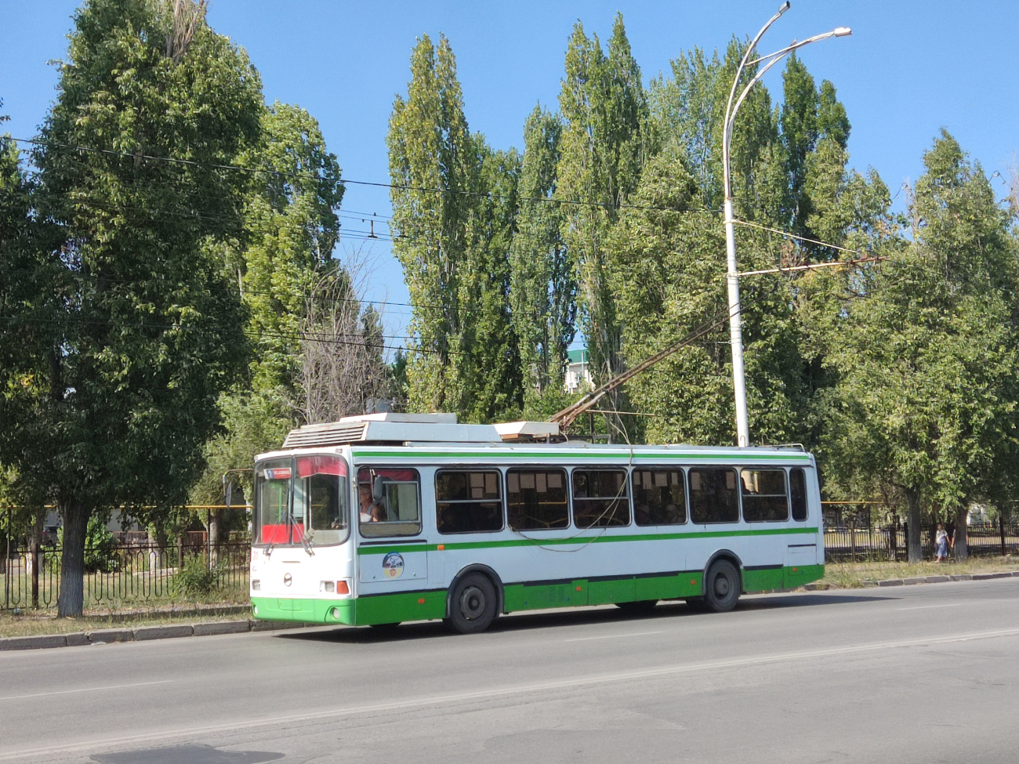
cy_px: 382
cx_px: 510
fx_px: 1501
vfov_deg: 28.6
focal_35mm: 51
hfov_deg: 37.5
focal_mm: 4.71
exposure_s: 1/1062
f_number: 1.79
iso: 50
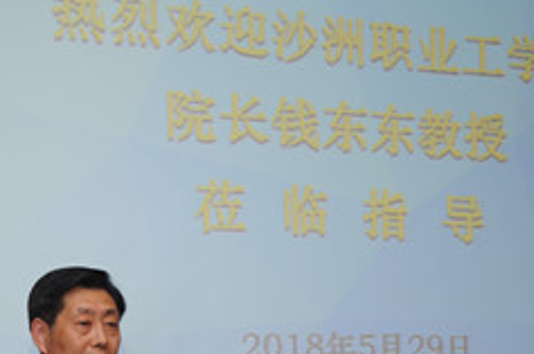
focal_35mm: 87
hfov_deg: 23.3
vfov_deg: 15.4
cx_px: 169
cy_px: 339
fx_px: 1290
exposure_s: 1/60
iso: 200
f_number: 4
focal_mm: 25
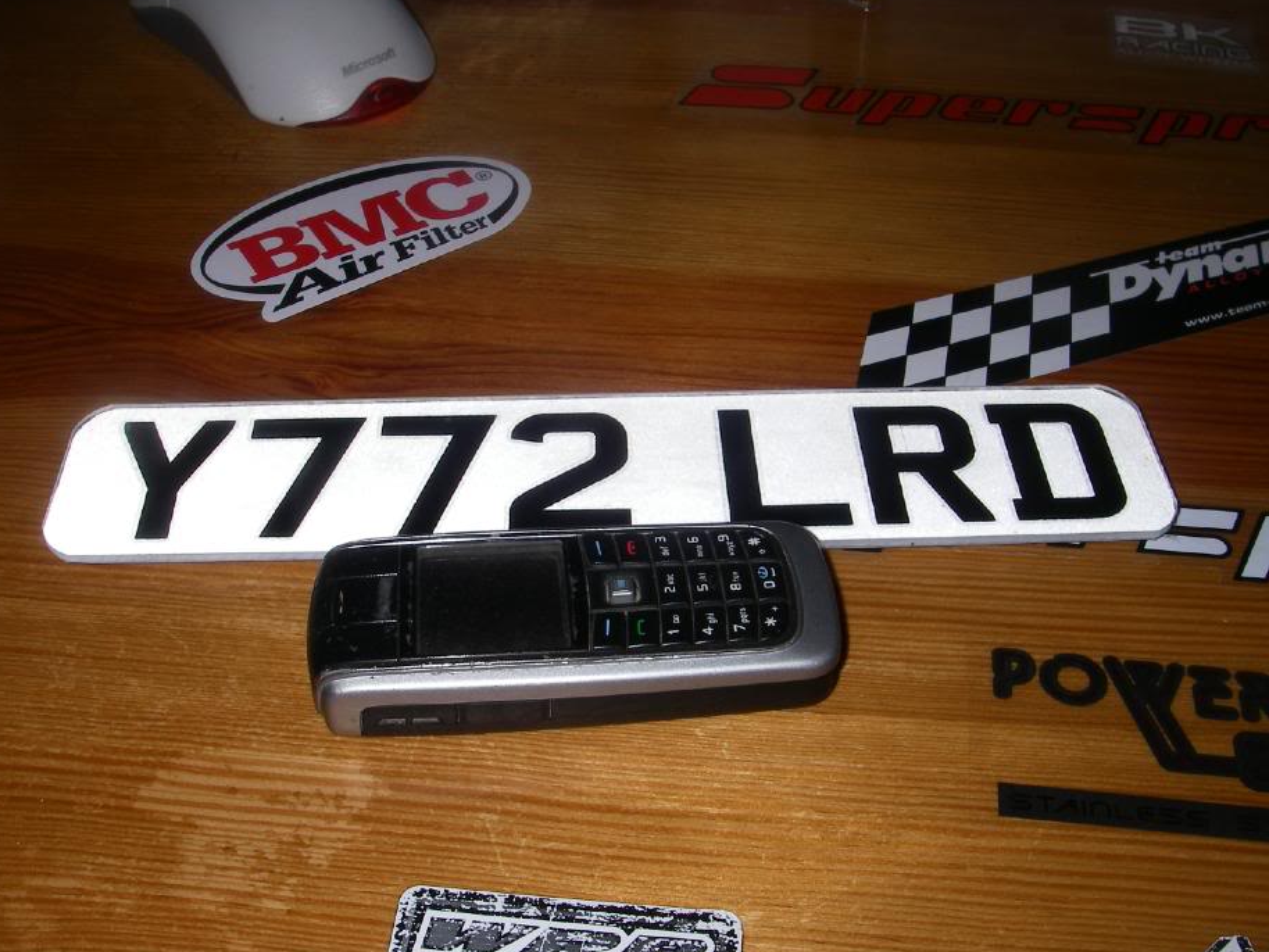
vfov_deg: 34.4
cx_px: 594
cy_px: 469
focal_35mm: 42
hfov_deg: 44.8
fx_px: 1540
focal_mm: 6.3
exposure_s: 1/40
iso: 64
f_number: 6.6
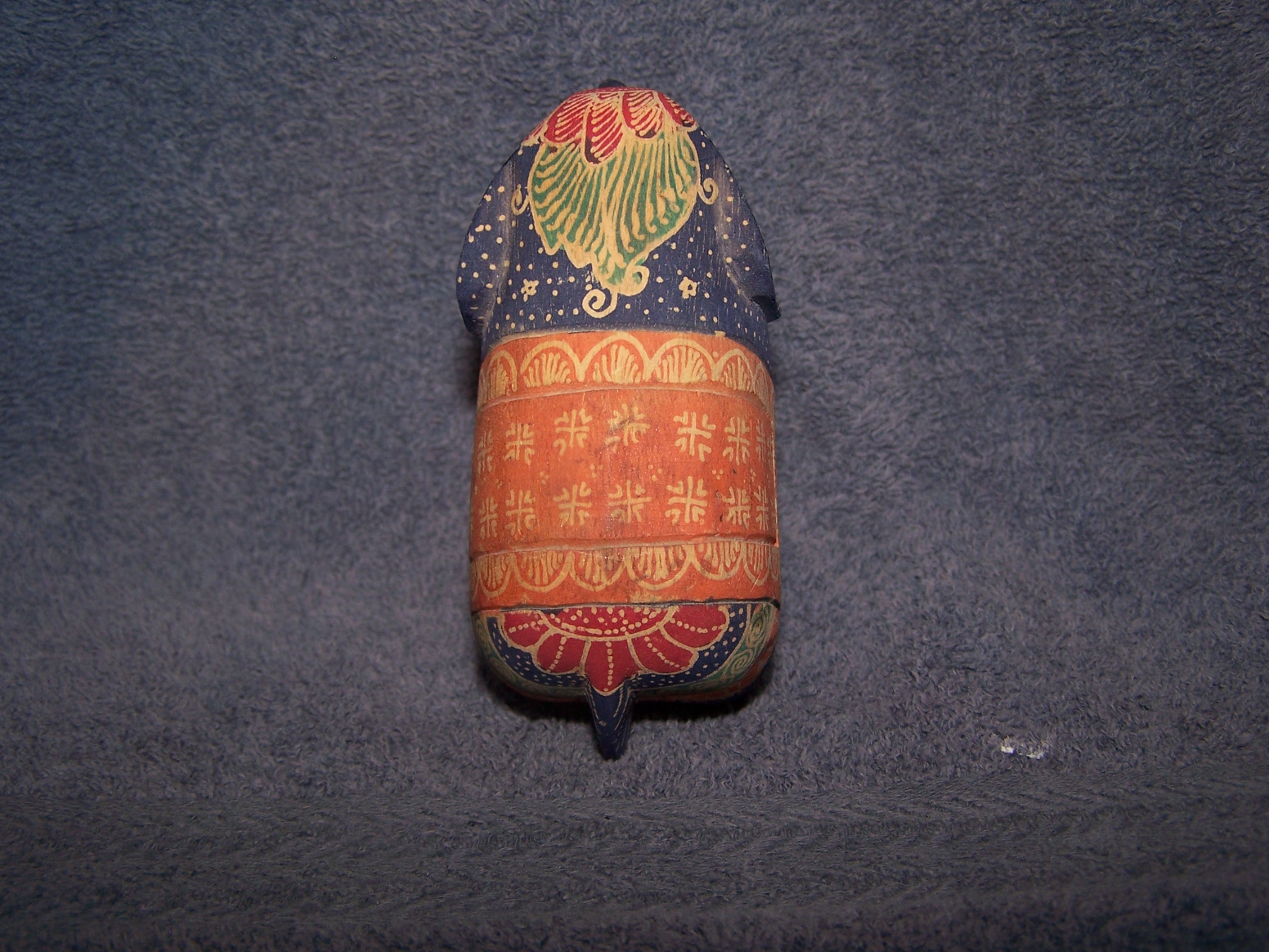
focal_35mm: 38
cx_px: 634
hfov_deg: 49.0
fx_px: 1393
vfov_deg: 37.7
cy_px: 476
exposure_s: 1/60
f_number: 2.8
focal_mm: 6.3
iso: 80
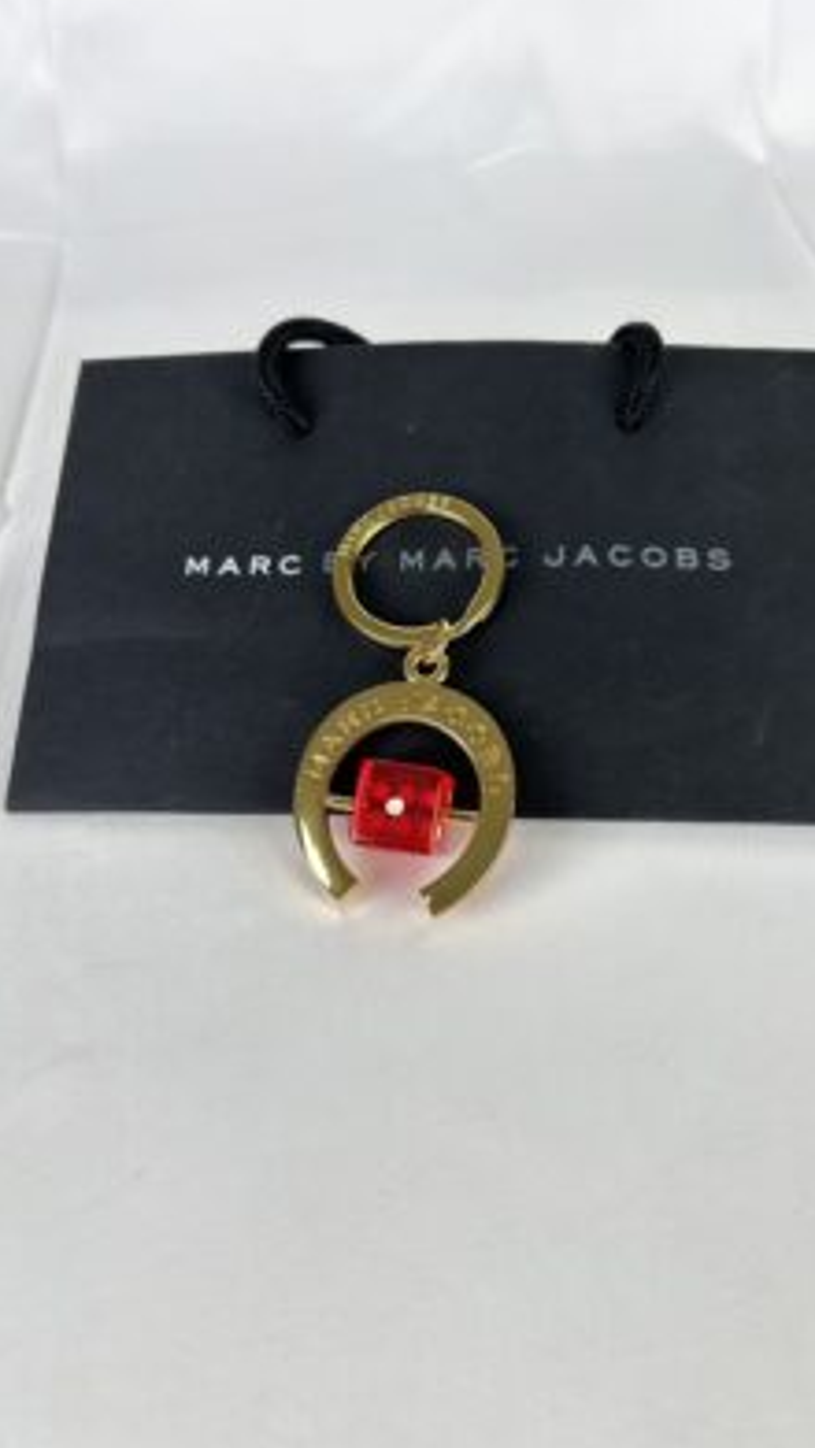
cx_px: 430
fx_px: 1114
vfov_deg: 66.1
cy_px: 711
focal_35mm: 29
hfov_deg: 40.2
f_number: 1.5
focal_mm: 5.7
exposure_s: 1/111
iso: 32
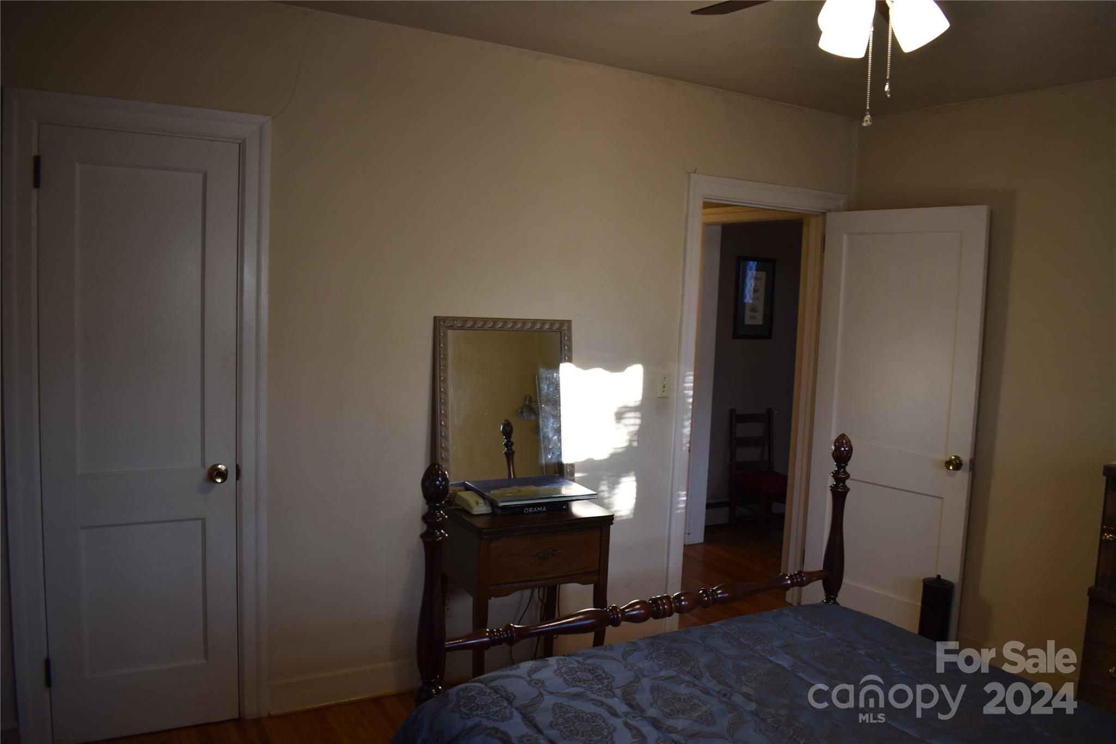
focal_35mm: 27
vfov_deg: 47.9
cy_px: 372
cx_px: 558
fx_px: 837
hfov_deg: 67.4
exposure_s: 1/80
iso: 400
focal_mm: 18
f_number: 4.5
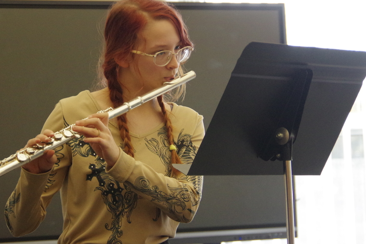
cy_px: 126
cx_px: 131
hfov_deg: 10.1
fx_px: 2064
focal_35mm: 203
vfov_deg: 6.8
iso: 3200
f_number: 5.6
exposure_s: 1/160
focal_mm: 100
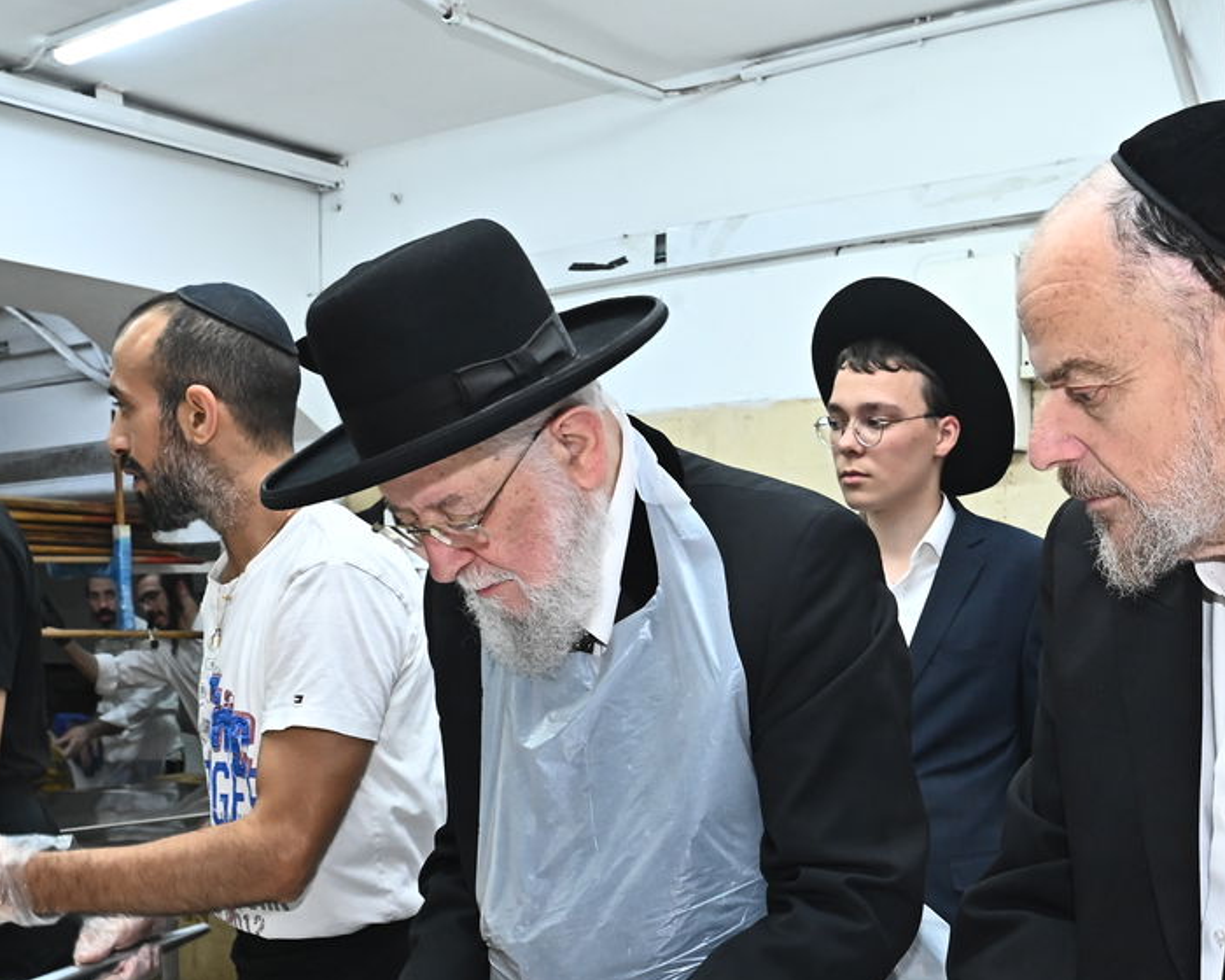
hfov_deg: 40.7
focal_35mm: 45
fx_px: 1631
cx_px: 803
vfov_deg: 32.9
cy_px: 714
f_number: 10
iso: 2500
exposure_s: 1/160
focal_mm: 24
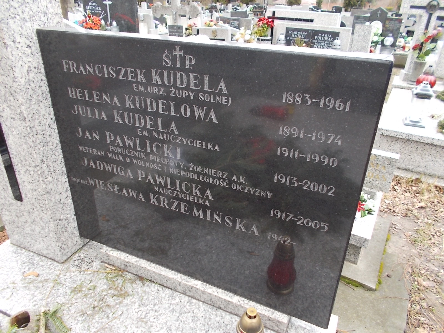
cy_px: 166
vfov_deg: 53.1
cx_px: 222
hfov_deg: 67.3
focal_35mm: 26
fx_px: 333
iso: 100
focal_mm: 4.6
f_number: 3.2
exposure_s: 1/25
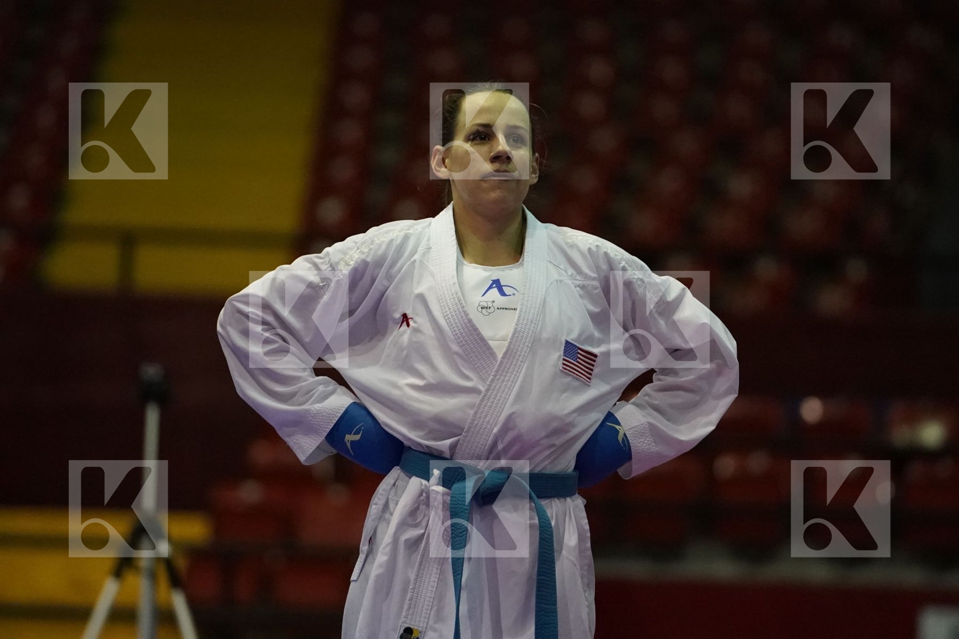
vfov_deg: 5.5
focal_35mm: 252
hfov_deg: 8.2
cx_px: 480
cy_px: 320
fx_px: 6712
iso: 6400
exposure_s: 1/800
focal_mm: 168
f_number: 2.8
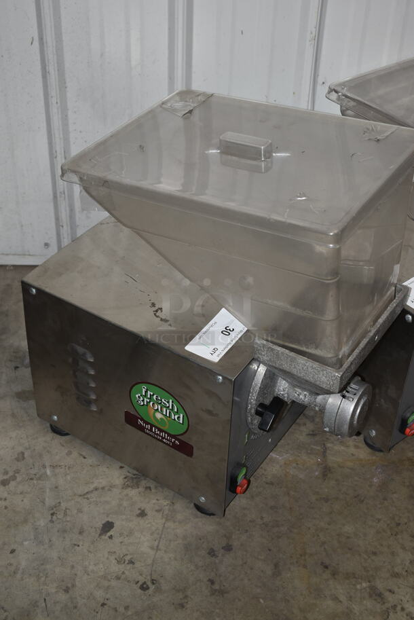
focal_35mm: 51
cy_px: 310
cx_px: 207
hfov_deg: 26.5
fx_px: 878
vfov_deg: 38.9
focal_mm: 34
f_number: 5.6
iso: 200
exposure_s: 1/30
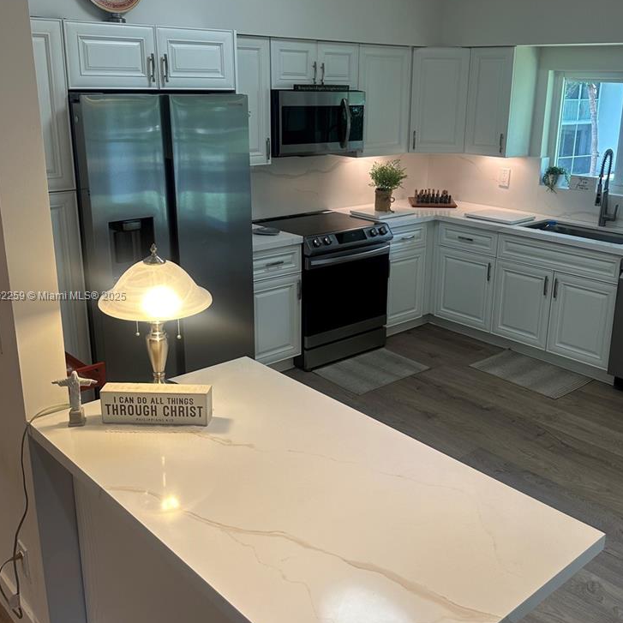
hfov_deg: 47.1
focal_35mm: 35
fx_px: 713
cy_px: 297
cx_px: 354
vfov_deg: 47.2
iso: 64
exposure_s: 1/120
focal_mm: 6.86
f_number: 1.78
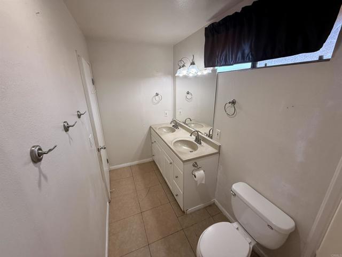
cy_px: 128
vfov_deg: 85.7
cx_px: 171
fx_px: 138
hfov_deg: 102.1
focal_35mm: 14
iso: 125
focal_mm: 2.22
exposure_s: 1/120
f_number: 2.2
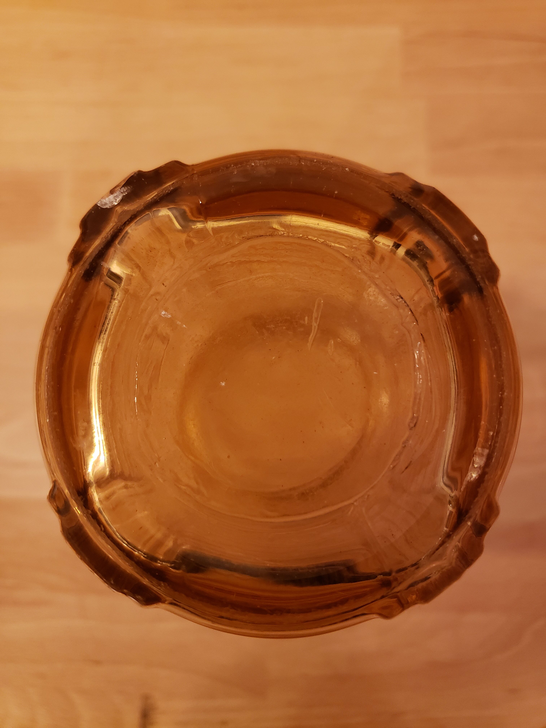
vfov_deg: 67.3
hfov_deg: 53.1
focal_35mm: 26
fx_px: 547
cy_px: 364
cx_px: 273
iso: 250
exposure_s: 1/20
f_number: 1.5
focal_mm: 4.3
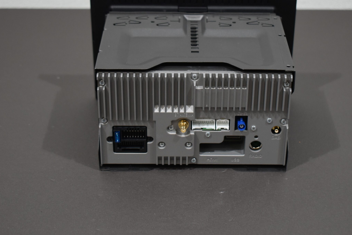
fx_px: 733
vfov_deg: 18.2
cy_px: 89
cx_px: 194
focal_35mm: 75
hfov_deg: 27.0
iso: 800
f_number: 4.8
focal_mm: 40
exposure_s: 1/125
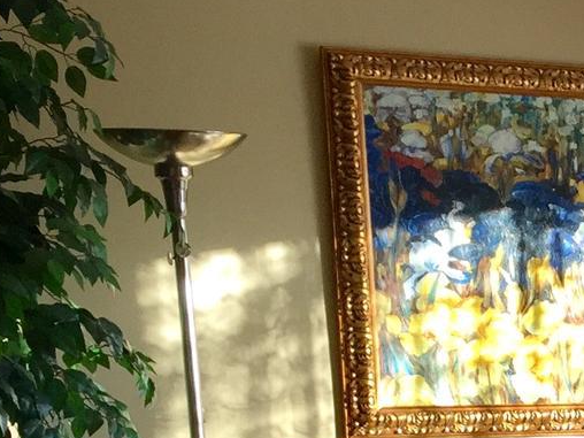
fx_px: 1974
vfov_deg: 12.2
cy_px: 612
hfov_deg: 14.8
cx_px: 1031
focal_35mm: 117
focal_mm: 4.15
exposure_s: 1/60
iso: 40
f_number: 2.2
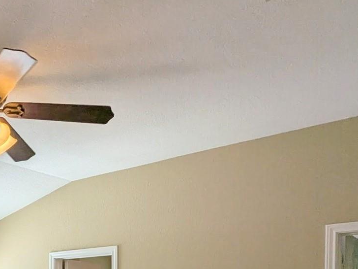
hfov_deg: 37.0
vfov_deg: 28.2
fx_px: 465
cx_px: -13
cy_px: 320
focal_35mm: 45
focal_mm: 2.35
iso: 42
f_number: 2.2
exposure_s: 1/646
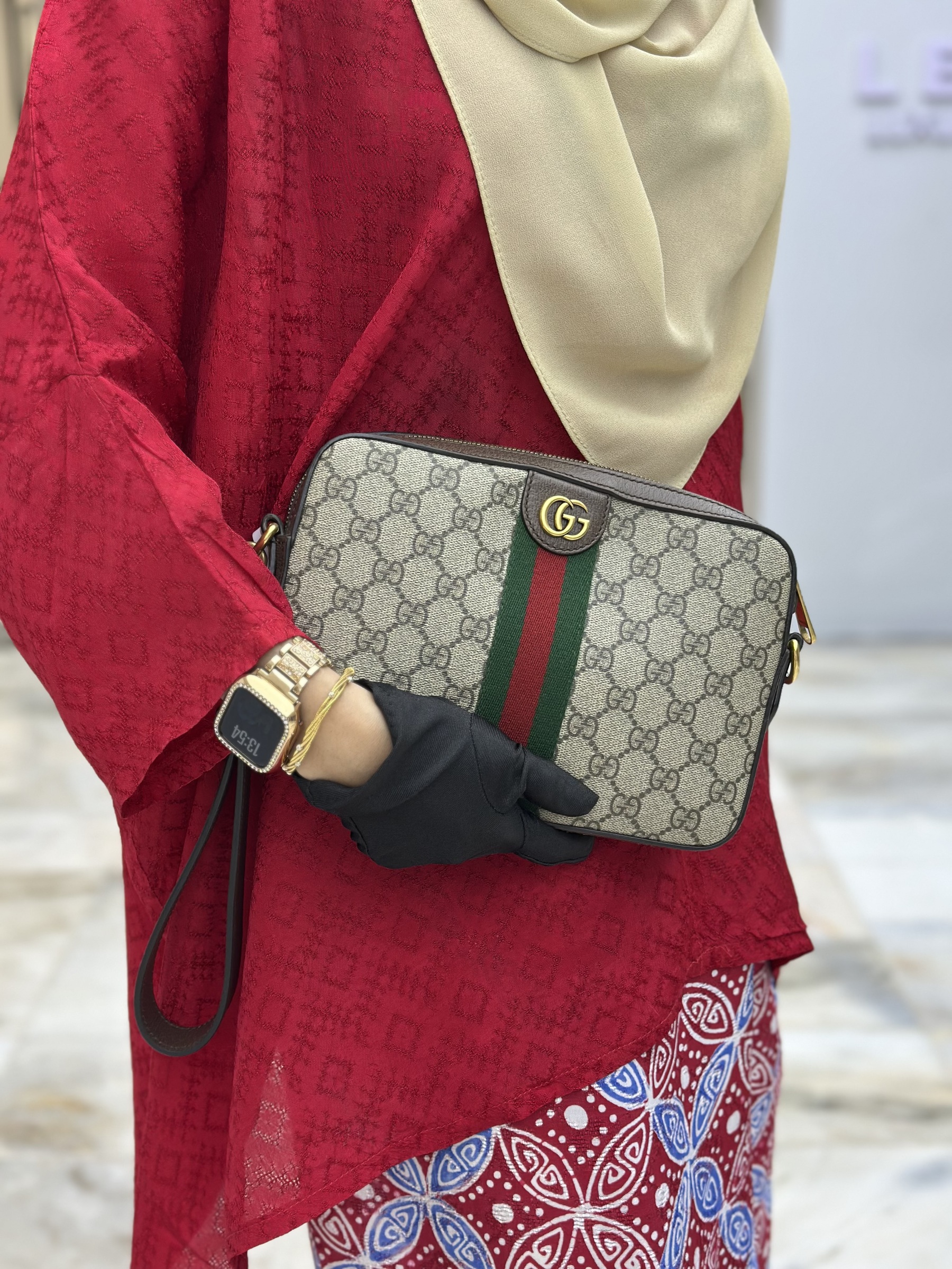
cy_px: 634
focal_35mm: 48
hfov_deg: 30.3
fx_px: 1760
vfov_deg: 39.7
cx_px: 476
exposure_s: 1/182
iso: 80
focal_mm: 6.86
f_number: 1.78
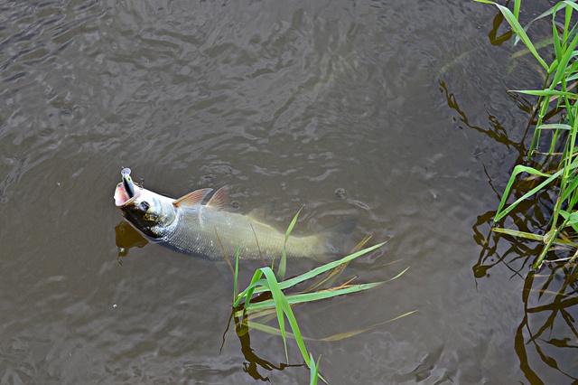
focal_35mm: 82
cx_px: 289
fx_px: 1324
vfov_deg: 16.5
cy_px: 192
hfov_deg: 24.6
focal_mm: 55
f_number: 9
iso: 200
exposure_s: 1/100
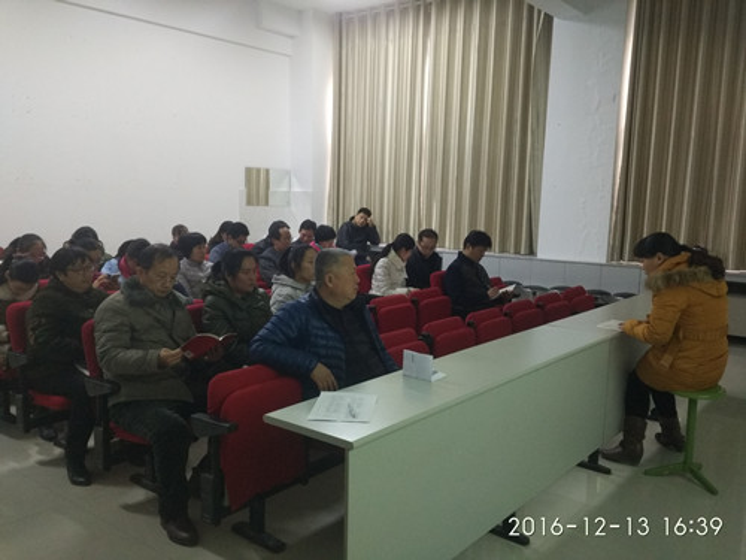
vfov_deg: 46.8
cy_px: 280
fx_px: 647
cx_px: 373
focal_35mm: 30
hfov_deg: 60.0
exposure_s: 1/17
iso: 579
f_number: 2
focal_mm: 4.12
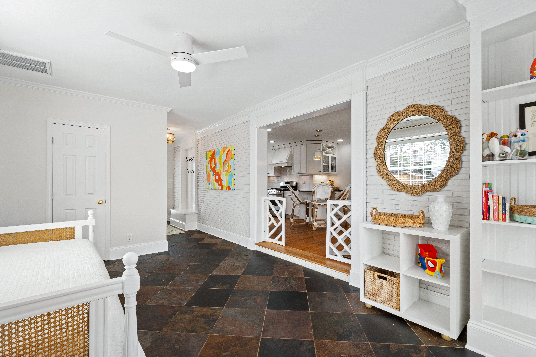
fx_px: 223
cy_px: 178
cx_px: 268
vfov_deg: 77.3
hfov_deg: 100.4
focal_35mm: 15
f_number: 8
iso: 100
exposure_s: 1/13
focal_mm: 10
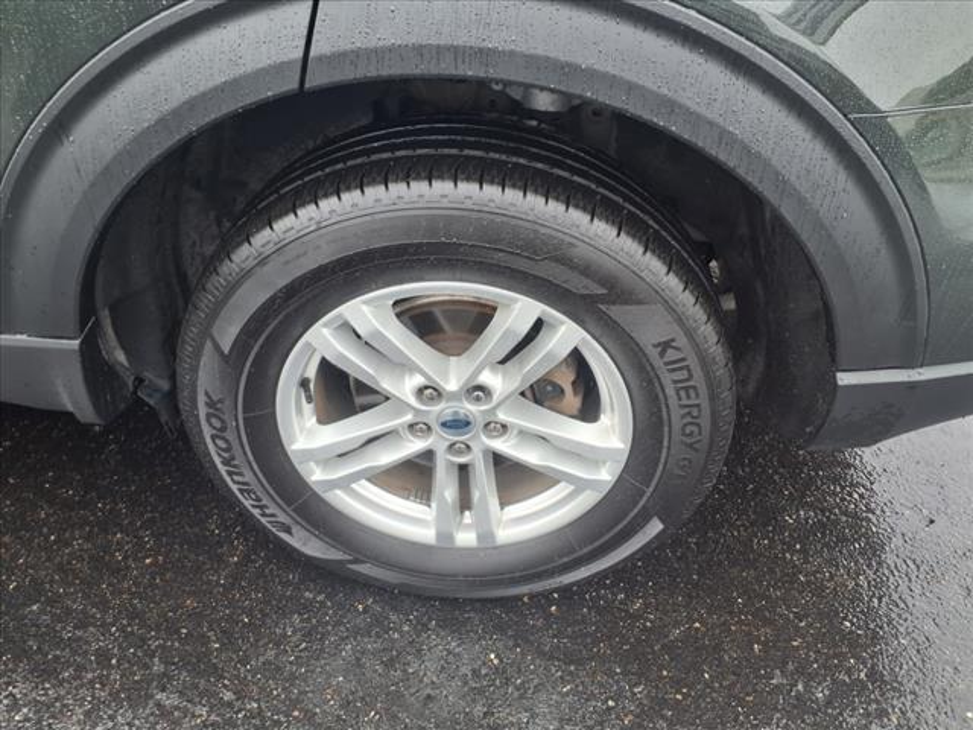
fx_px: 759
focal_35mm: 27
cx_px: 486
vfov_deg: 51.4
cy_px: 365
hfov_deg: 65.3
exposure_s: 1/120
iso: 64
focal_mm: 3.58
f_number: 1.9
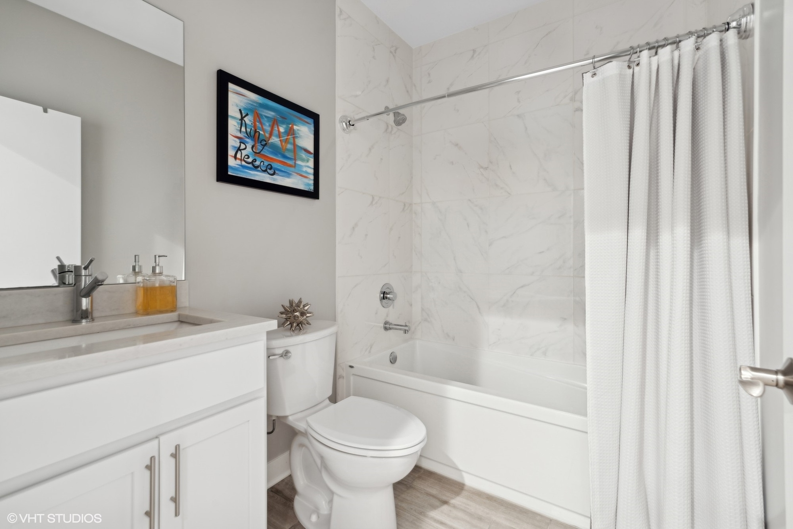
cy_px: 264
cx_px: 396
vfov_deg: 73.7
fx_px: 352
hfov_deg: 96.7
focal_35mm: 16
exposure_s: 1/13
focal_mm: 16
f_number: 8
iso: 320
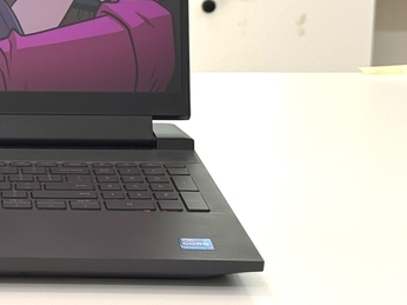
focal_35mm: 111
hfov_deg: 17.1
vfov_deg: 13.2
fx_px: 1304
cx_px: -62
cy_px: 49
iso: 50
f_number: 1.78
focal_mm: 6.76
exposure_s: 1/162
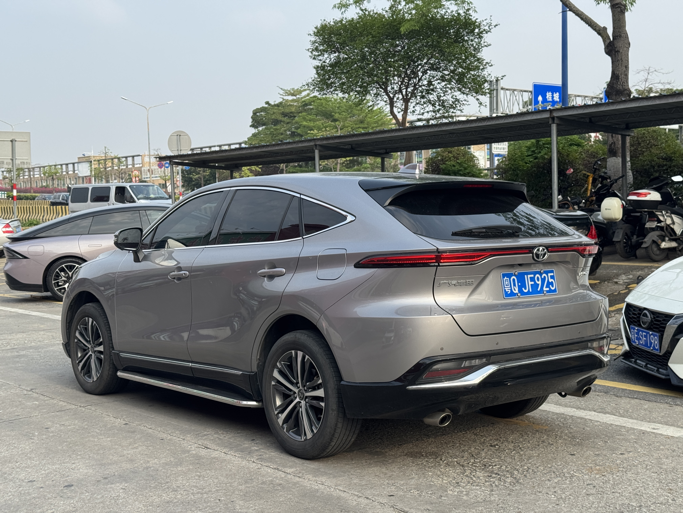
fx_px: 947
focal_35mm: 48
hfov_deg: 39.7
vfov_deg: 30.3
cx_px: 342
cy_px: 256
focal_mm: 6.76
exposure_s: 1/1524
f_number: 1.78
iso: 64
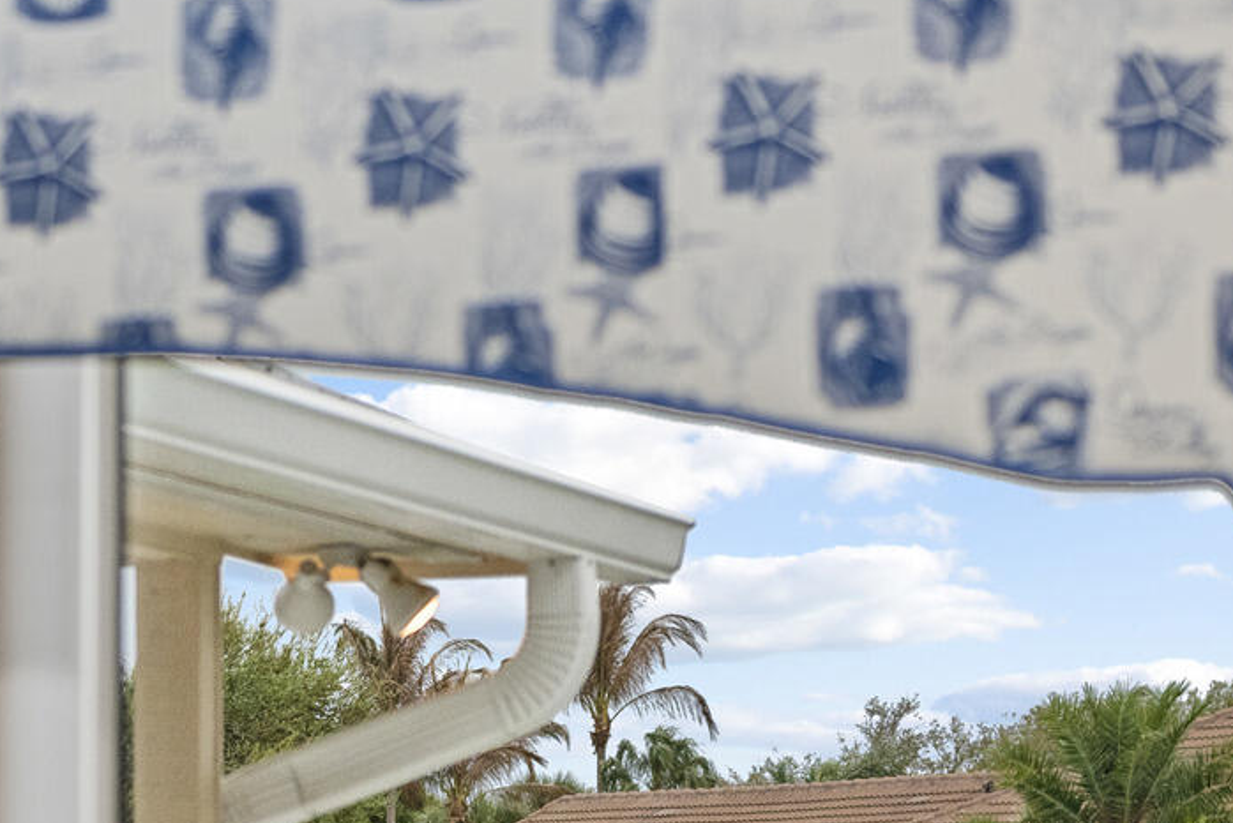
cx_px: 189
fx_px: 6133
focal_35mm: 179
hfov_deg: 11.4
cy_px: 1078
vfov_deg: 7.6
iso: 500
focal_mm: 50
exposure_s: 1/30
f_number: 2.2
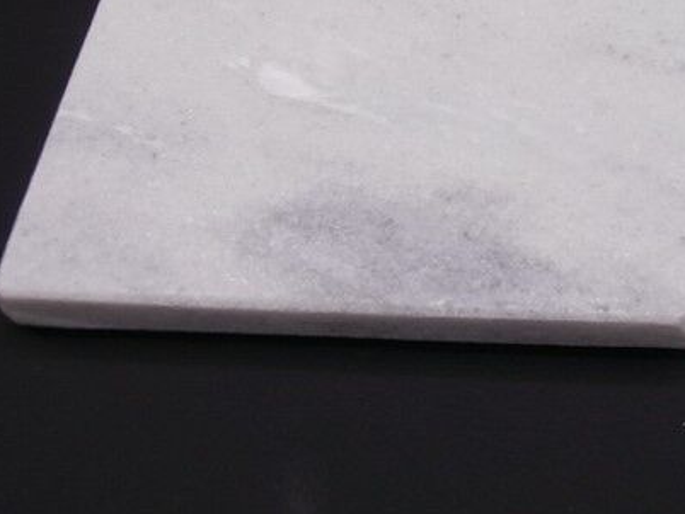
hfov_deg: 22.1
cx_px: 702
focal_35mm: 85
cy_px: -13
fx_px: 1683
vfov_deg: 17.0
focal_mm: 6.67
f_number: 3.9
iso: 100
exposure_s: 1/200
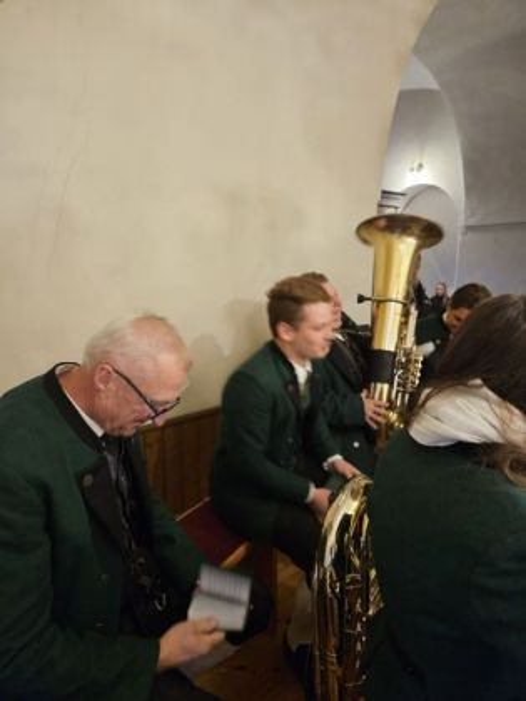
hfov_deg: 58.9
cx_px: 263
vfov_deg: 73.9
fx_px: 466
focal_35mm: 23
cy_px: 350
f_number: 1.8
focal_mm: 5.4
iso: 640
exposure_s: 1/24
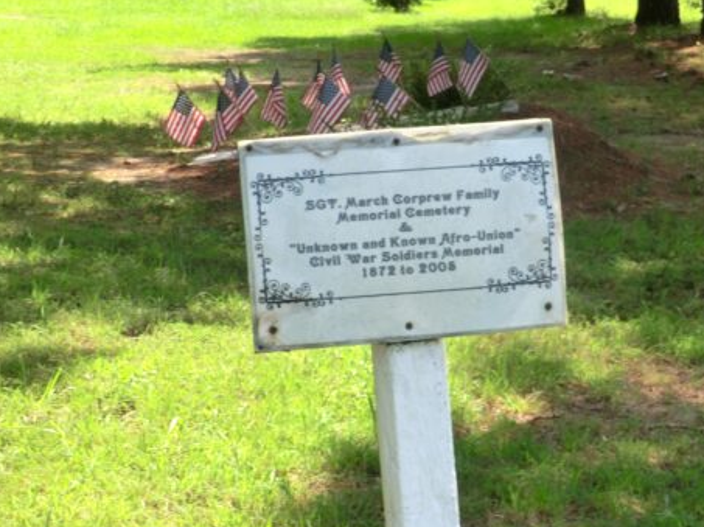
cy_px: 247
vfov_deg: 12.5
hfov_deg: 16.7
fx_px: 2398
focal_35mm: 118
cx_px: 460
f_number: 4.8
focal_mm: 16
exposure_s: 1/125
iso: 80
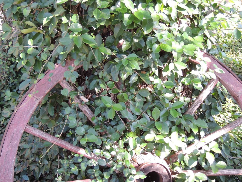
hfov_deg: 34.9
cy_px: 91
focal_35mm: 55
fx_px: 385
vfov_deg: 26.6
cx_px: 121
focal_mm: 9.8
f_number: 3.7
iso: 400
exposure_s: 1/60
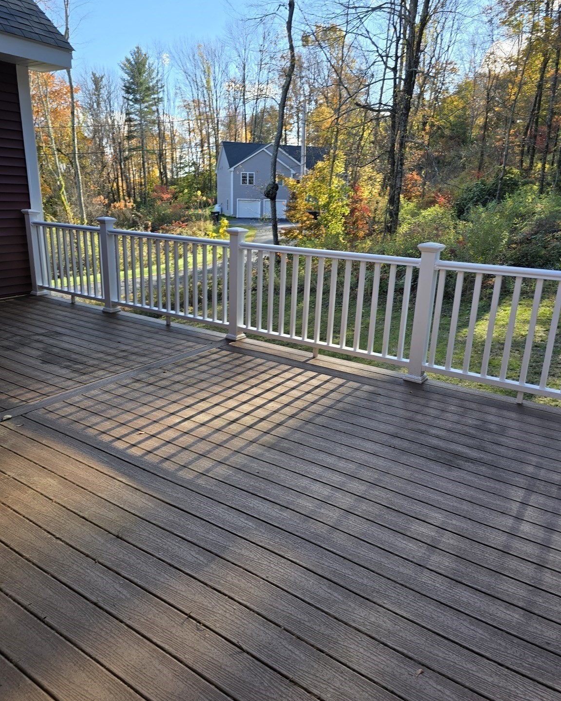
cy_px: 340
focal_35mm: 24
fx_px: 498
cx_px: 281
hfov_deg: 58.8
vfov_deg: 70.3
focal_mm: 6.3
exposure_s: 1/315
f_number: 1.7
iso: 12
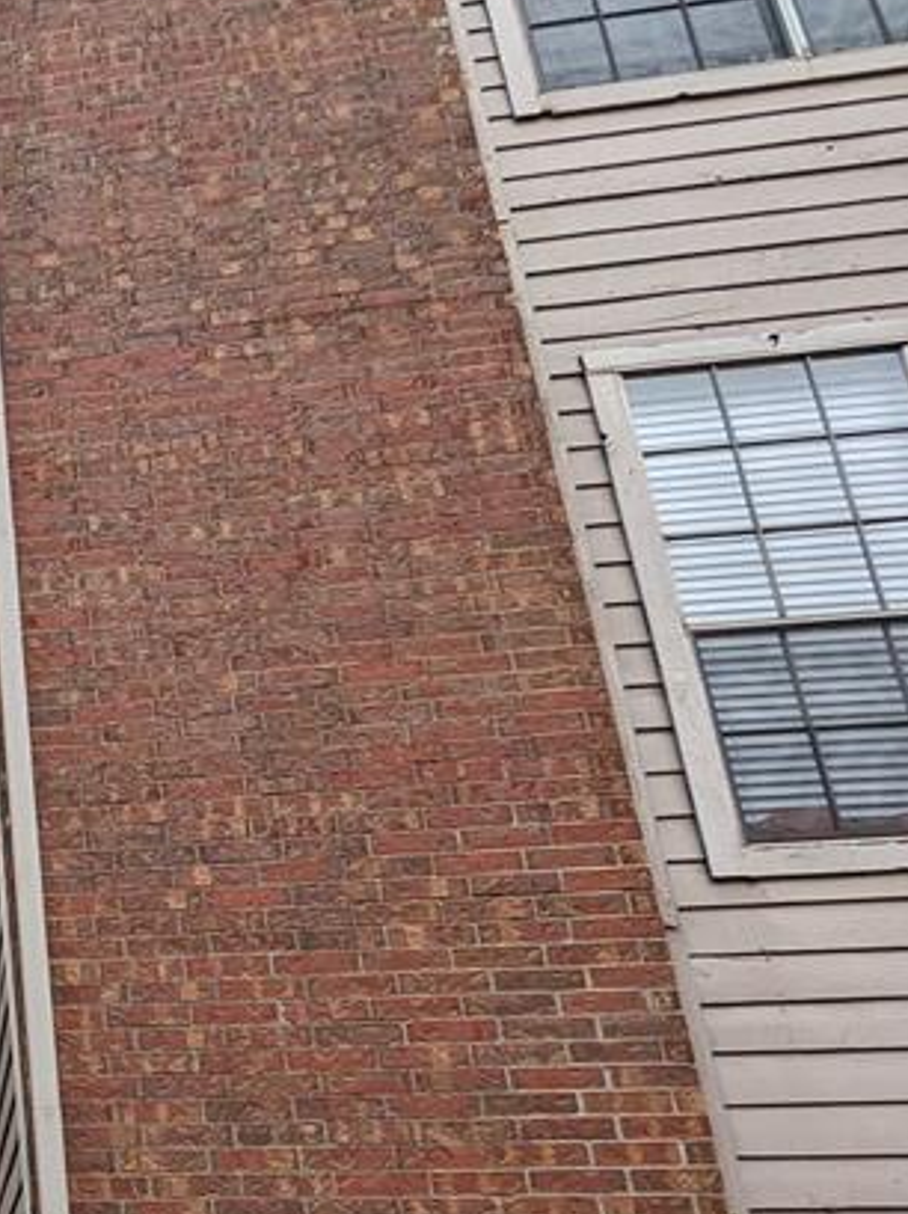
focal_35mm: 40
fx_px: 1401
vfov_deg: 44.8
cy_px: 950
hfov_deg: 27.8
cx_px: -356
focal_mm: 2.35
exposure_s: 1/745
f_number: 2.2
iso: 49
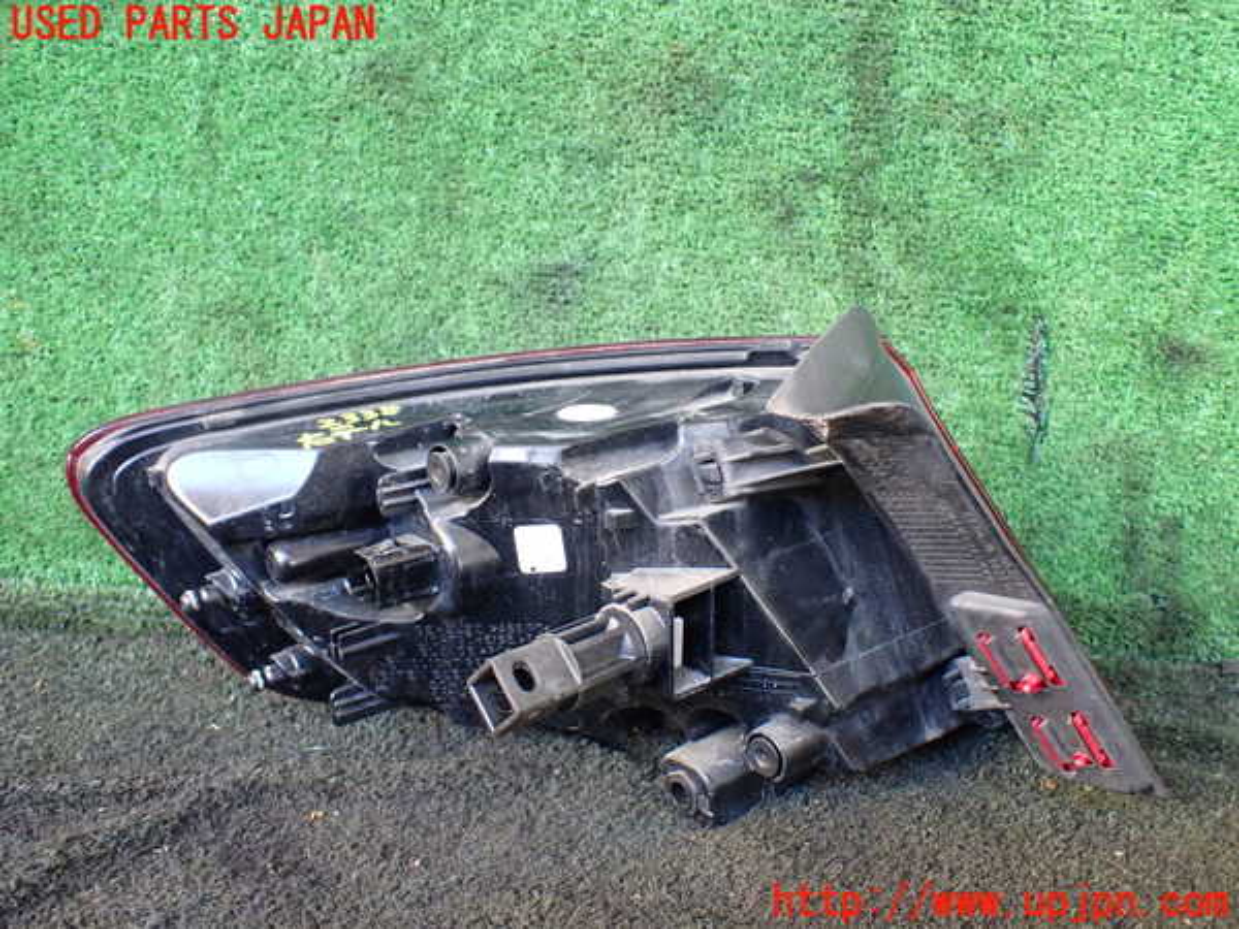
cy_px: 464
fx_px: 1074
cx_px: 620
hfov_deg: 60.0
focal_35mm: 30
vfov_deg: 46.8
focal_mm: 5.4
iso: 800
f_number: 2.3
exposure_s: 1/100
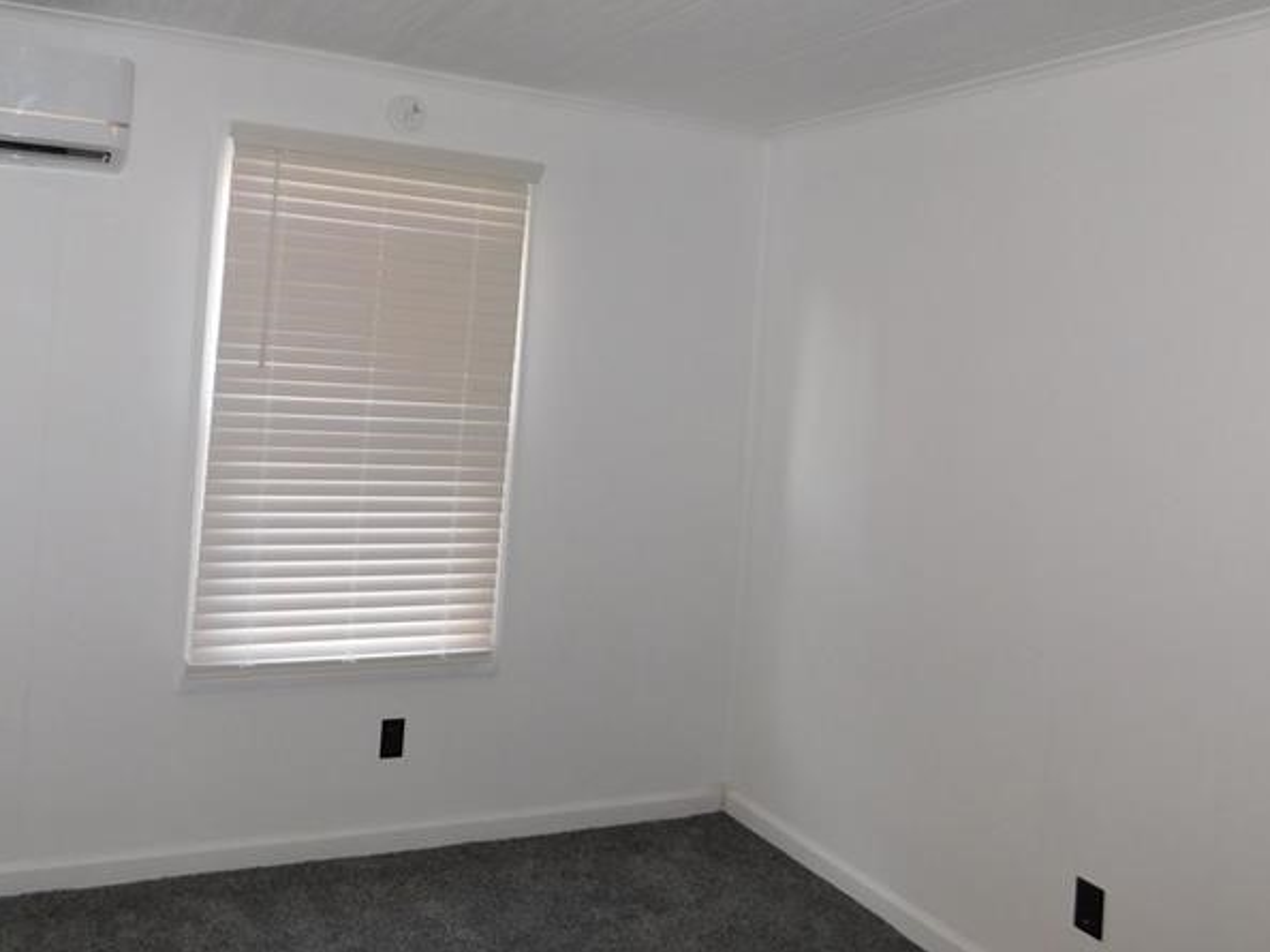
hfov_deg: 57.8
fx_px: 1137
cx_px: 496
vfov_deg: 44.8
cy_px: 329
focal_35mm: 31
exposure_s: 1/30
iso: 200
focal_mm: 4
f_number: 3
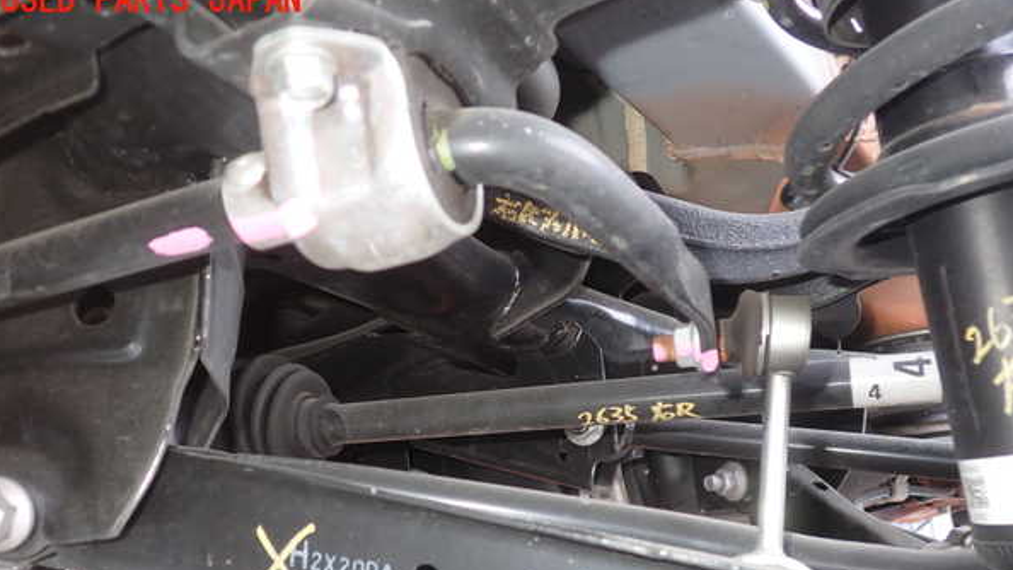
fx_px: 886
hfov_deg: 59.5
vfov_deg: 35.4
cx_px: 503
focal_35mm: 33
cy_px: 364
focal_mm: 5.4
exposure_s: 1/60
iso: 125
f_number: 2.3
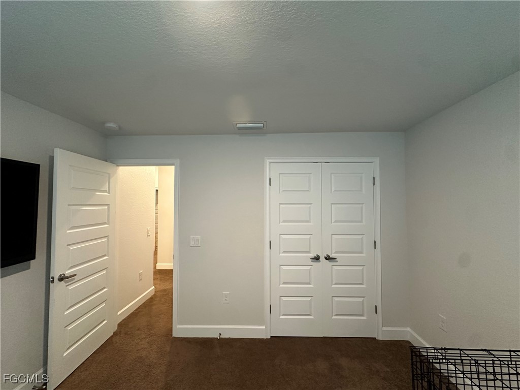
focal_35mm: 14
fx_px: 210
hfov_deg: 102.1
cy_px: 195
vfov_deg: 85.7
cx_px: 260
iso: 320
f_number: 2.2
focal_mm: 2.22
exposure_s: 1/60
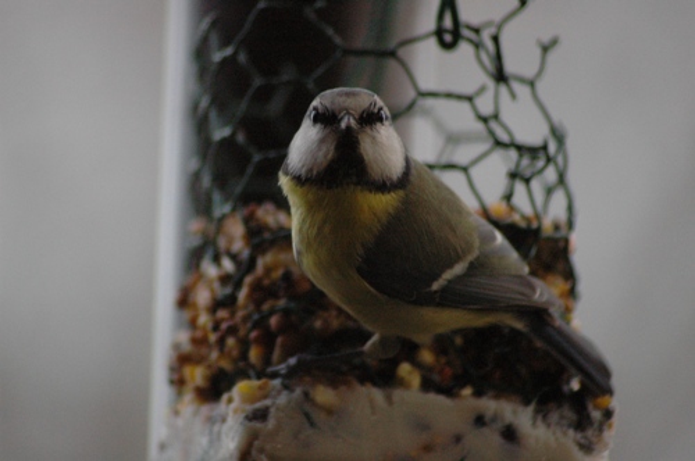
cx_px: 348
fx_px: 10122
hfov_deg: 3.9
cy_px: 230
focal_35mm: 525
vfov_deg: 2.6
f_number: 6.3
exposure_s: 1/250
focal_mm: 350
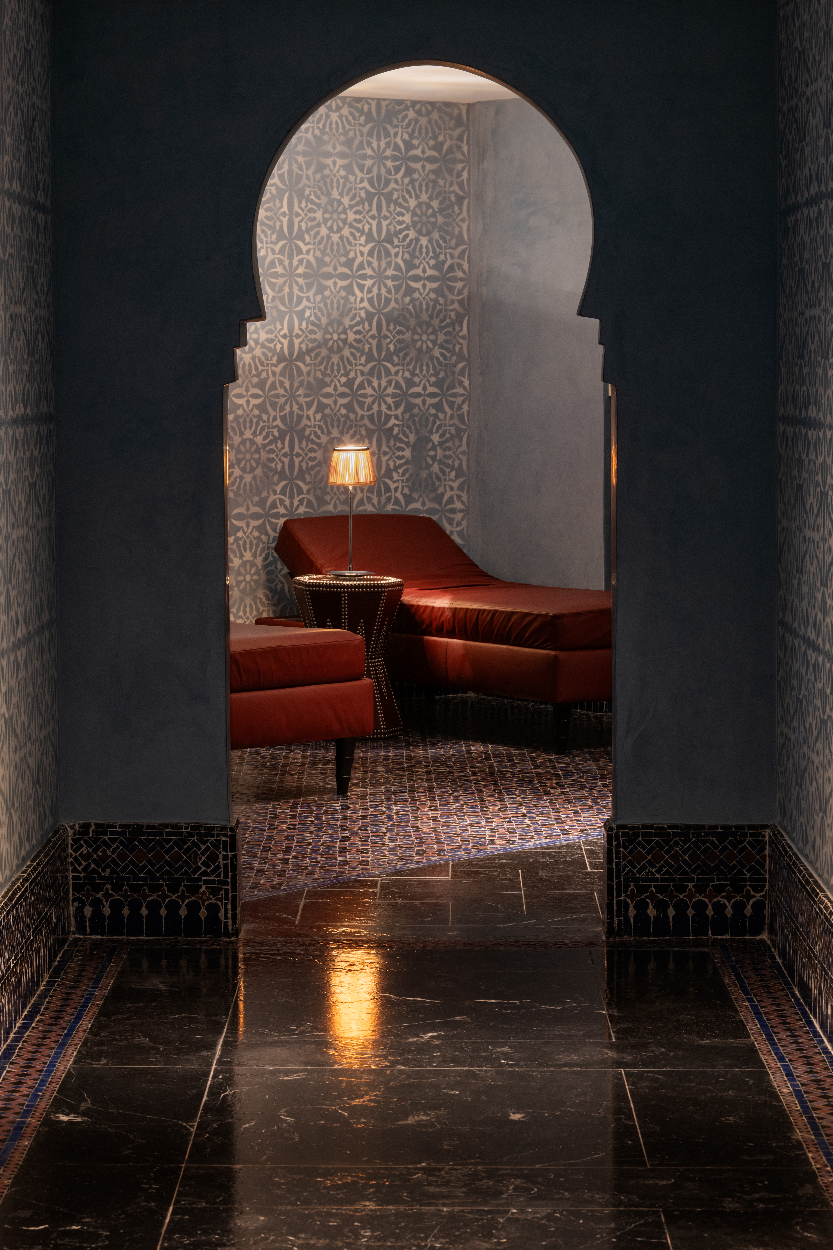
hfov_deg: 14.0
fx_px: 3401
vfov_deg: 20.8
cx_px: 416
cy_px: 625
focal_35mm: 98
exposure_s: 4
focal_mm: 98
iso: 200
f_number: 13
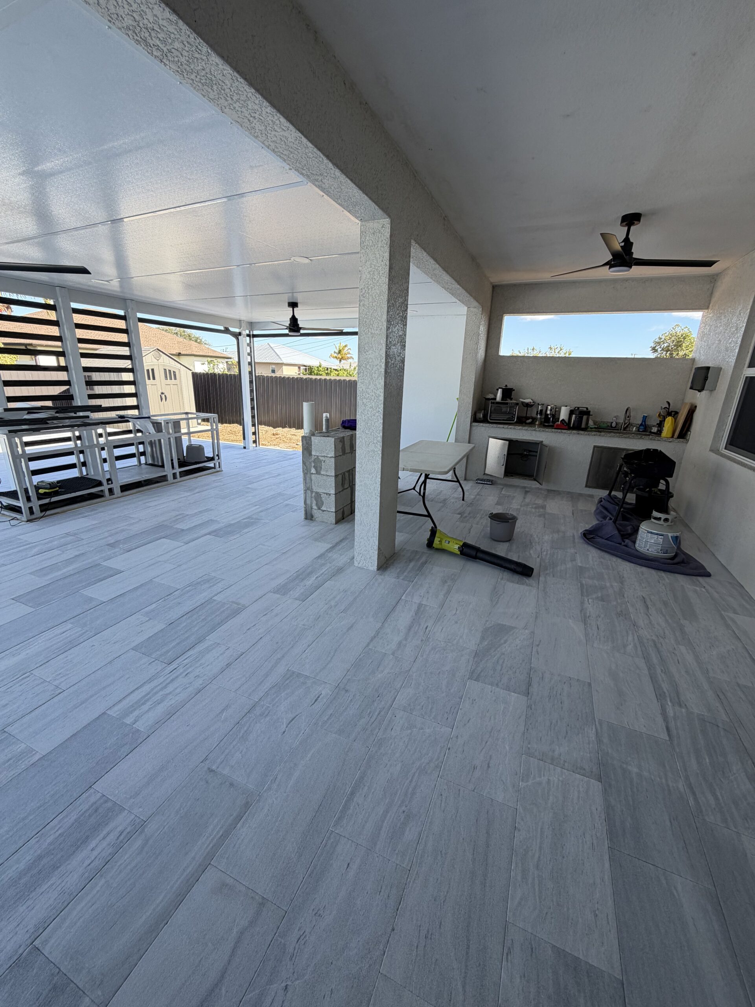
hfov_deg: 85.7
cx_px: 378
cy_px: 504
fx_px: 407
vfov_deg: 102.1
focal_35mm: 14
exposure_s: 1/306
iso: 50
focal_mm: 2.22
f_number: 2.2
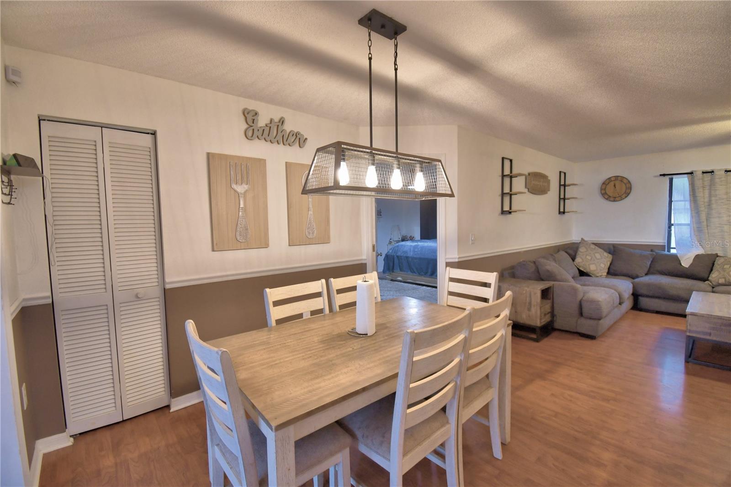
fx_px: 305
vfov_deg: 77.3
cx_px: 366
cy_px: 244
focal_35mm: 15
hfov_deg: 100.4
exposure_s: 1/30
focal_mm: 10
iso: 500
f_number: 4.5
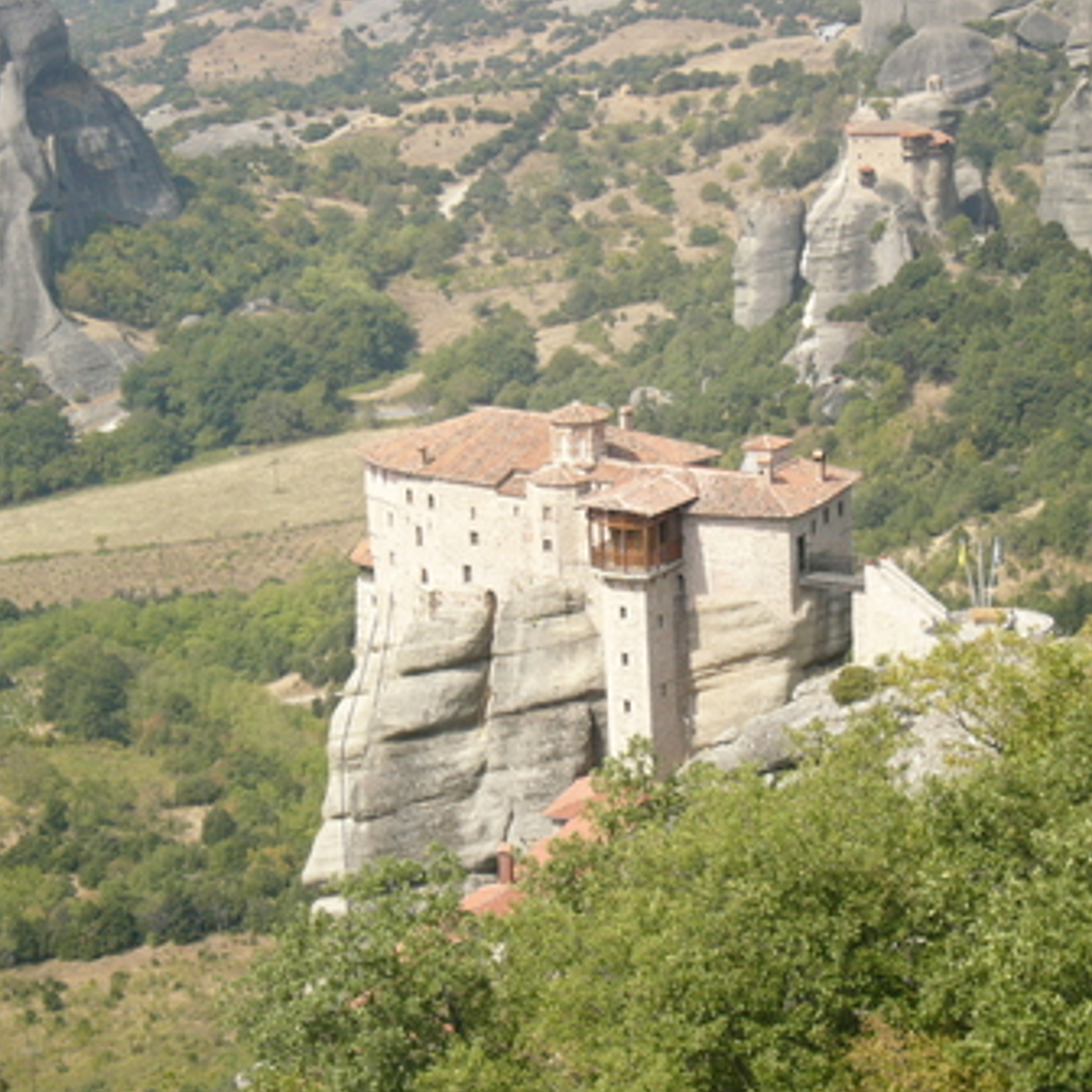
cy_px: 546
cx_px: 611
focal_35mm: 102
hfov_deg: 17.1
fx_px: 3640
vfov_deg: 17.1
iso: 100
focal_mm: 14.3
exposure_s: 1/500
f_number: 4.6
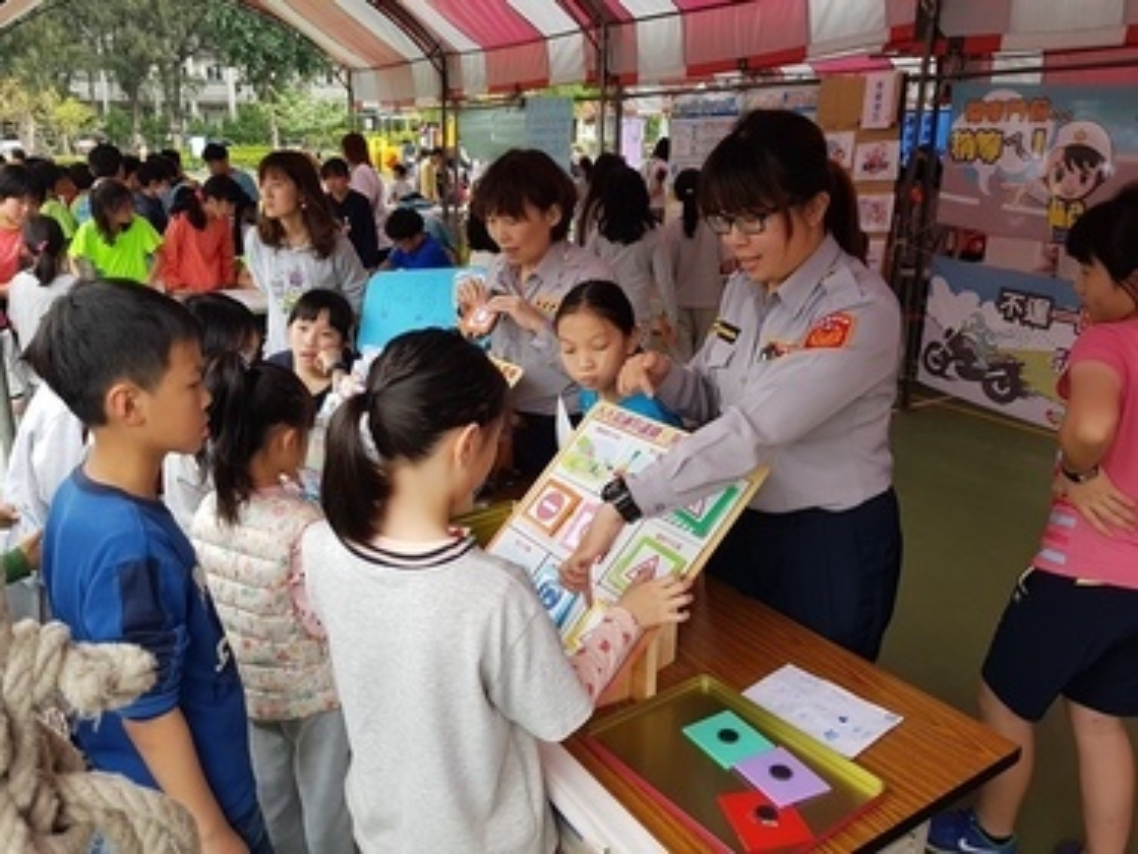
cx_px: 569
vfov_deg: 53.1
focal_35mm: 26
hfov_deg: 67.3
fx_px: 855
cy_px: 427
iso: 50
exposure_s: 1/228
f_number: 1.7
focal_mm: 4.2
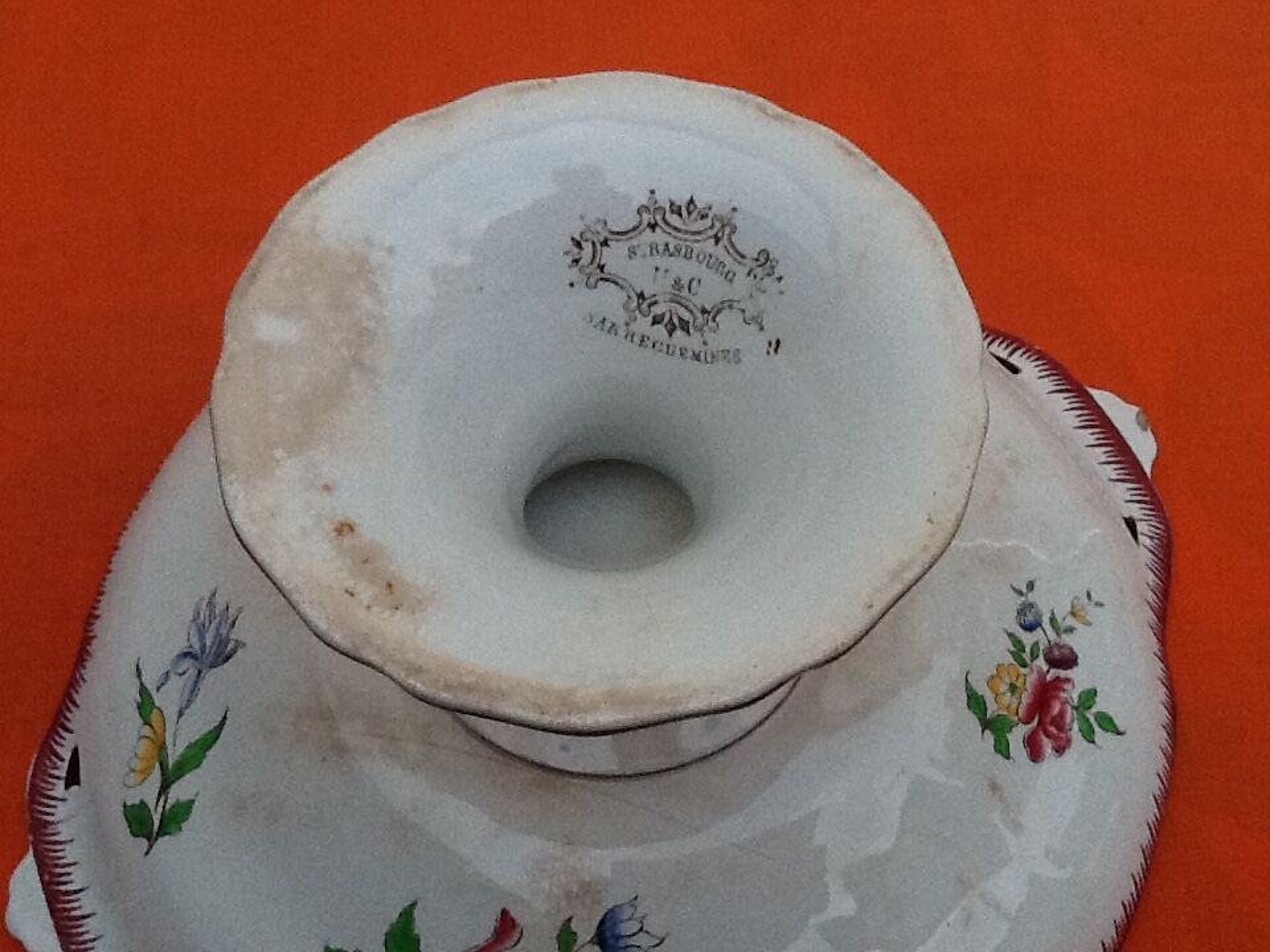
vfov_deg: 32.9
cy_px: 476
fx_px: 1614
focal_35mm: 44
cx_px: 635
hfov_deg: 42.9
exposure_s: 1/30
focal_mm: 2.03
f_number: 2.4
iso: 125
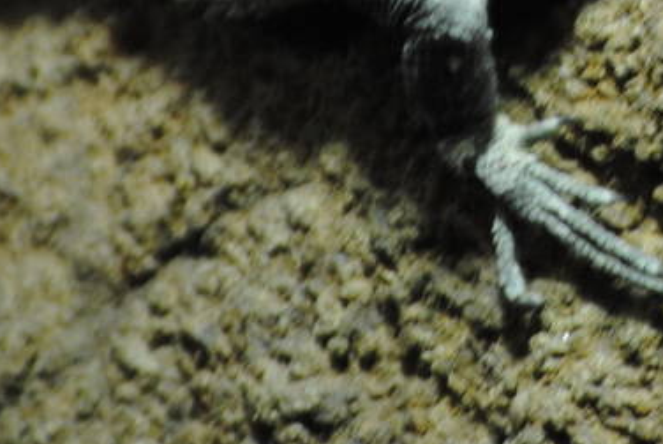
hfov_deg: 2.0
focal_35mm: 1053
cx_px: 700
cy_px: -341
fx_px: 19425
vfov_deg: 1.3
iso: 400
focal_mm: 165
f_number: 5.3
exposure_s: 1/60
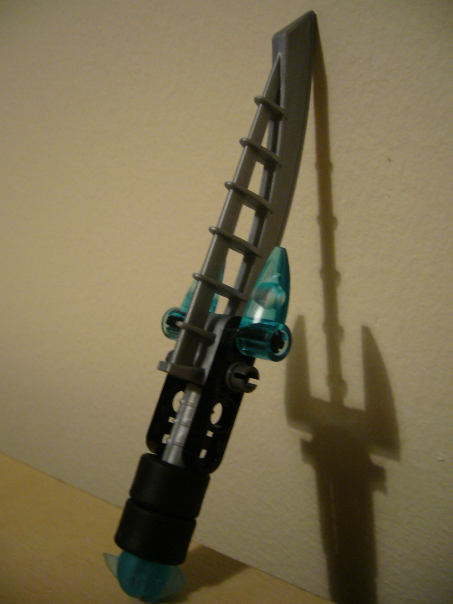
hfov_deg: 40.7
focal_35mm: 35
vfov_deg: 52.6
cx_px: 226
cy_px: 302
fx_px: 611
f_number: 2.8
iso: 200
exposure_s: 1/6
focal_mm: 5.8
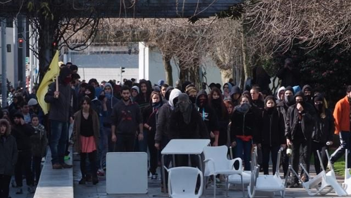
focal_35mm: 300
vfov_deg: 4.0
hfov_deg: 7.2
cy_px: 112
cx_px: 176
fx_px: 2792
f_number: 9
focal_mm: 190
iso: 500
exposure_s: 1/285
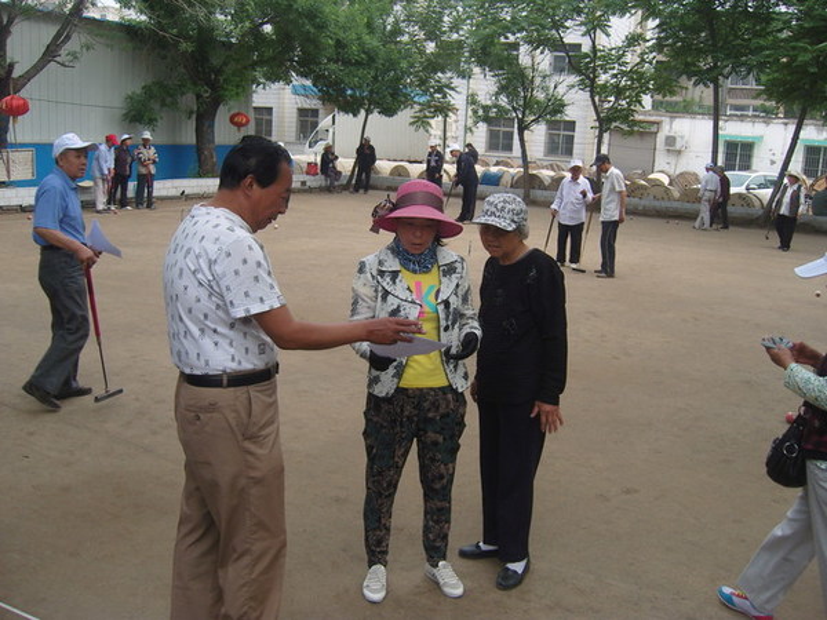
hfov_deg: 54.0
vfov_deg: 41.8
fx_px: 812
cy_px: 310
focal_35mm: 34
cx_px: 414
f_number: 7
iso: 100
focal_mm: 7.3
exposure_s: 1/160
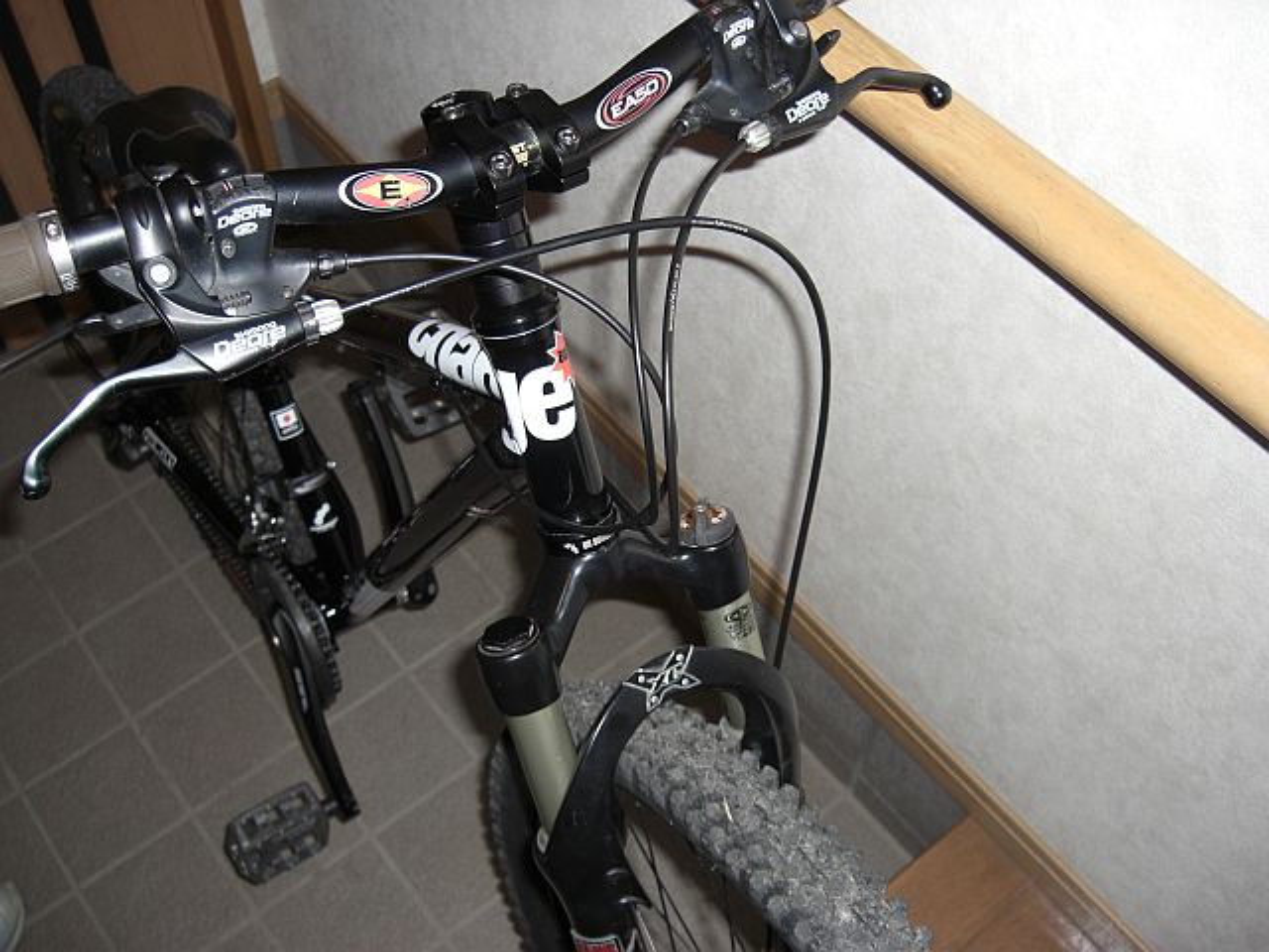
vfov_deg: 37.7
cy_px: 476
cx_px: 634
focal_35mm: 38
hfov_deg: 49.0
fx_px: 1393
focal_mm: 7.9
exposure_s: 1/60
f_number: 2.8
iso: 100
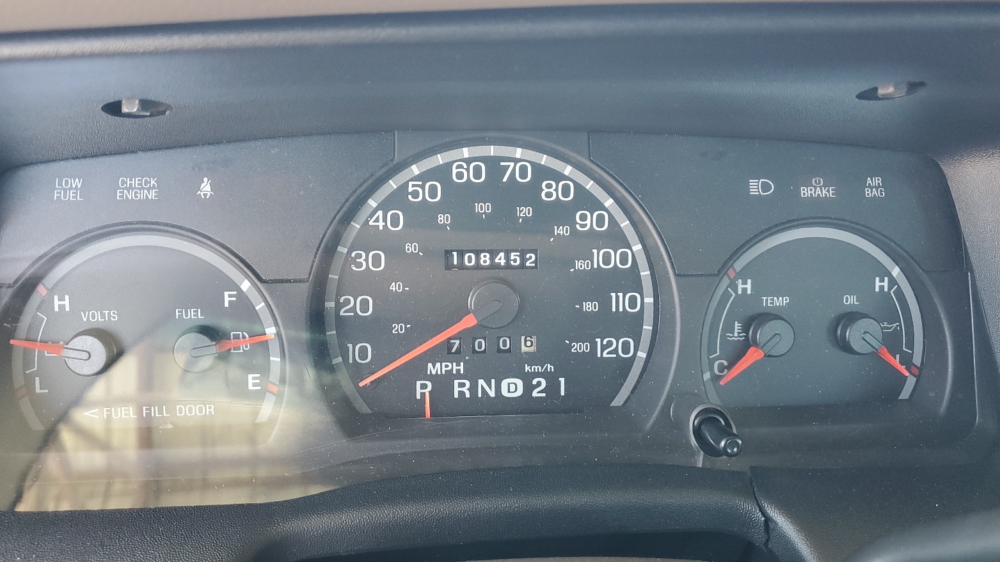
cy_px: 251
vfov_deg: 40.1
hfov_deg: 66.1
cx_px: 489
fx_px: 769
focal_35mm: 29
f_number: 1.5
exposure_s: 1/60.2
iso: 100
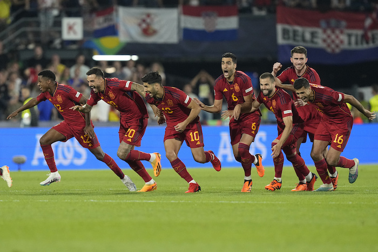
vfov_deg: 3.4
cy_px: 126
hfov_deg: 5.2
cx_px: 189
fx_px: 4201
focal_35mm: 400
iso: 4000
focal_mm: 400
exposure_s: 1/1600
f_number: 3.5
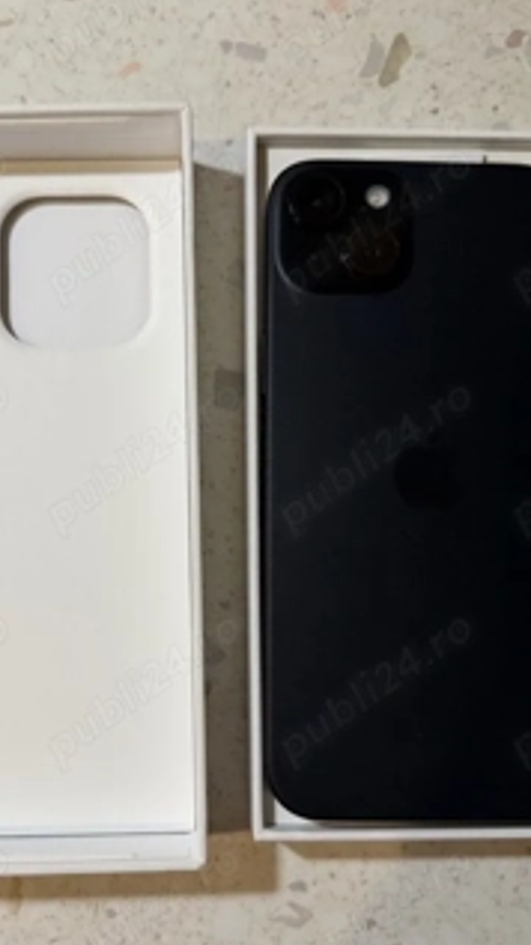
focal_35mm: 33
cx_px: 203
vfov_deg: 59.5
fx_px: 827
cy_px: 492
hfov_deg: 35.4
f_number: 1.78
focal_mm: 6.76
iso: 200
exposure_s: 1/100
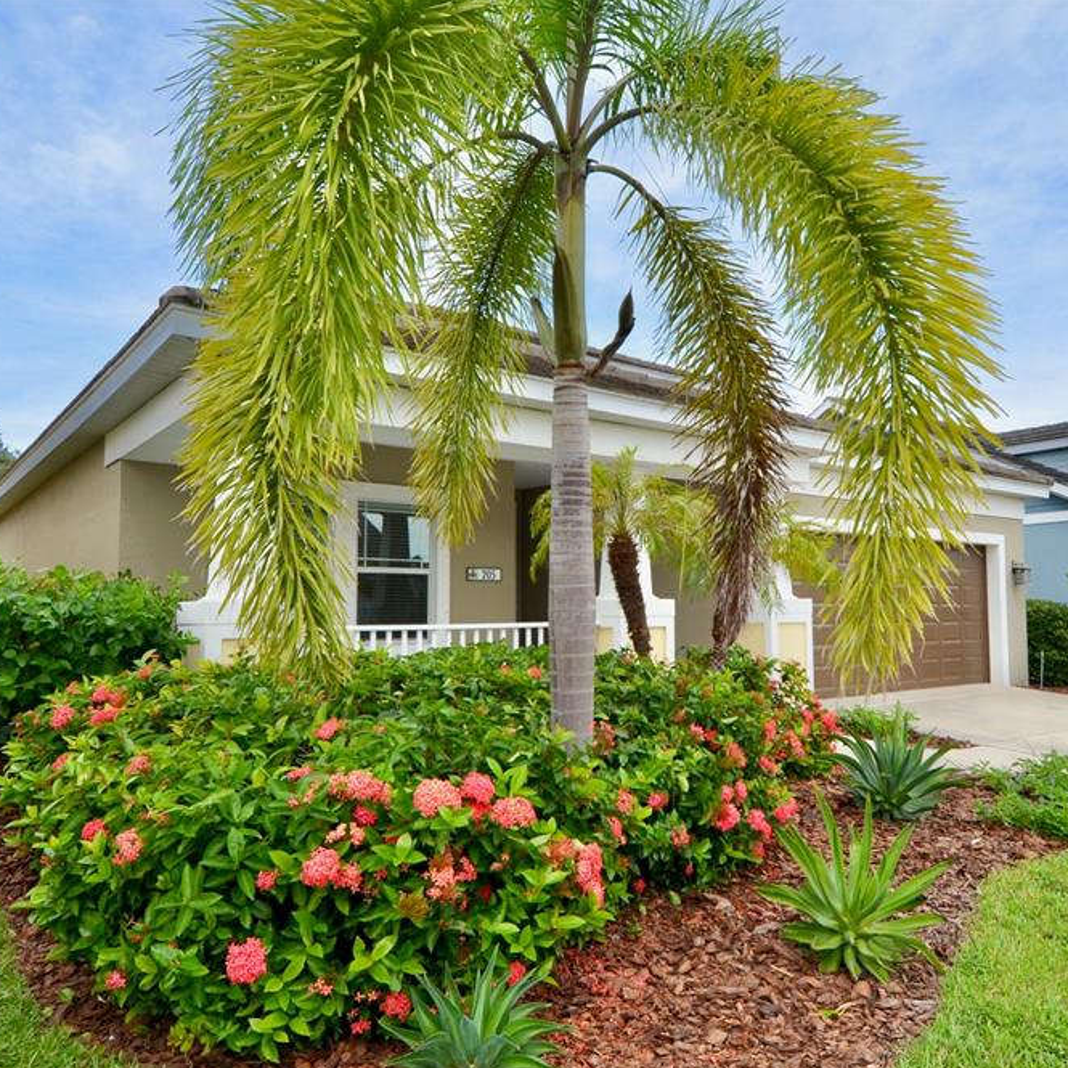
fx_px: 1641
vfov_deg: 36.1
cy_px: 541
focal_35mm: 47
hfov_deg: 35.9
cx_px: 670
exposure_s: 1/250
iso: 125
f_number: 8
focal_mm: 24
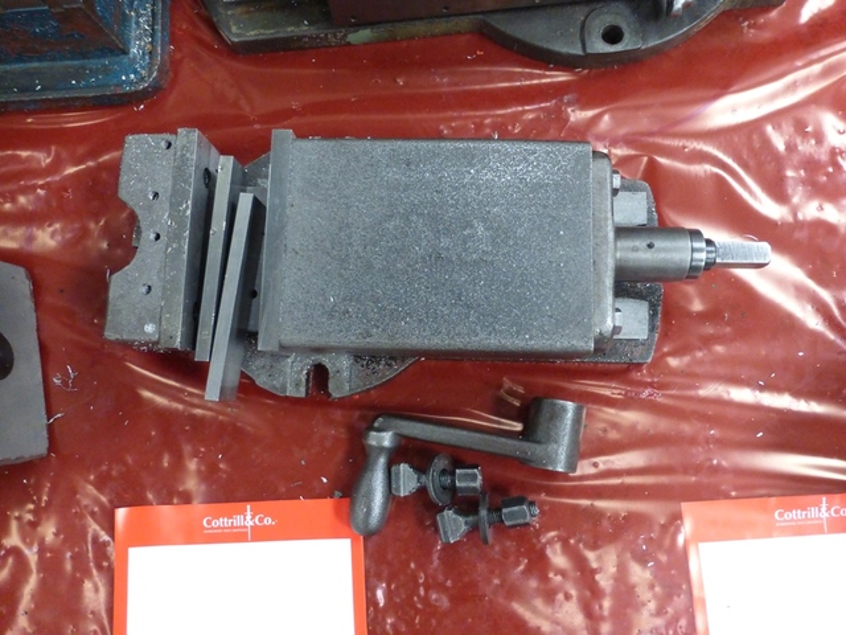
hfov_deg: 71.6
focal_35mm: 24
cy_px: 318
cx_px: 423
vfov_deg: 56.8
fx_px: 587
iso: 640
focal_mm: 4.3
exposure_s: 1/60
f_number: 3.3
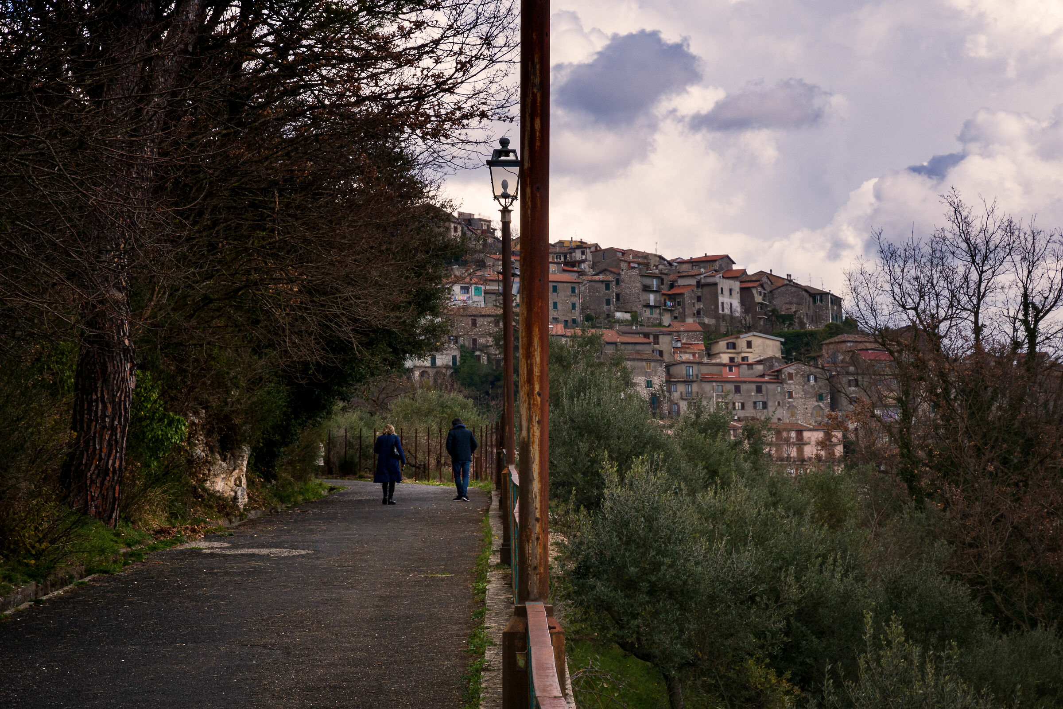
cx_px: 532
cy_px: 354
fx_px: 3543
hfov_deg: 17.1
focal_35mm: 120
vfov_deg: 11.4
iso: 320
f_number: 18
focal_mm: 80
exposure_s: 1/125
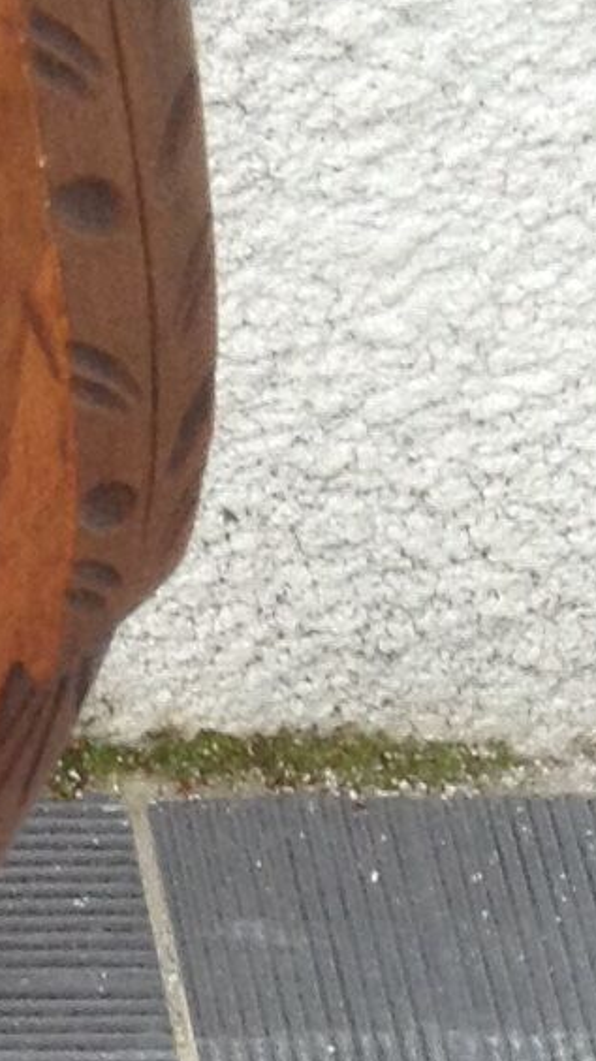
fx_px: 4638
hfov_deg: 6.9
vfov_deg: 12.9
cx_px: -837
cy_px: 950
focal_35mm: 165
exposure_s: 1/120
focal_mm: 3.3
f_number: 2.4
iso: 40
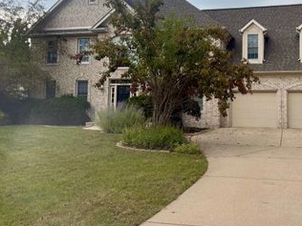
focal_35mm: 38
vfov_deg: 37.5
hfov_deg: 47.3
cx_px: 223
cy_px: 82
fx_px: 332
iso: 100
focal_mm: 6.76
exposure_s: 1/1122
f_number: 1.78
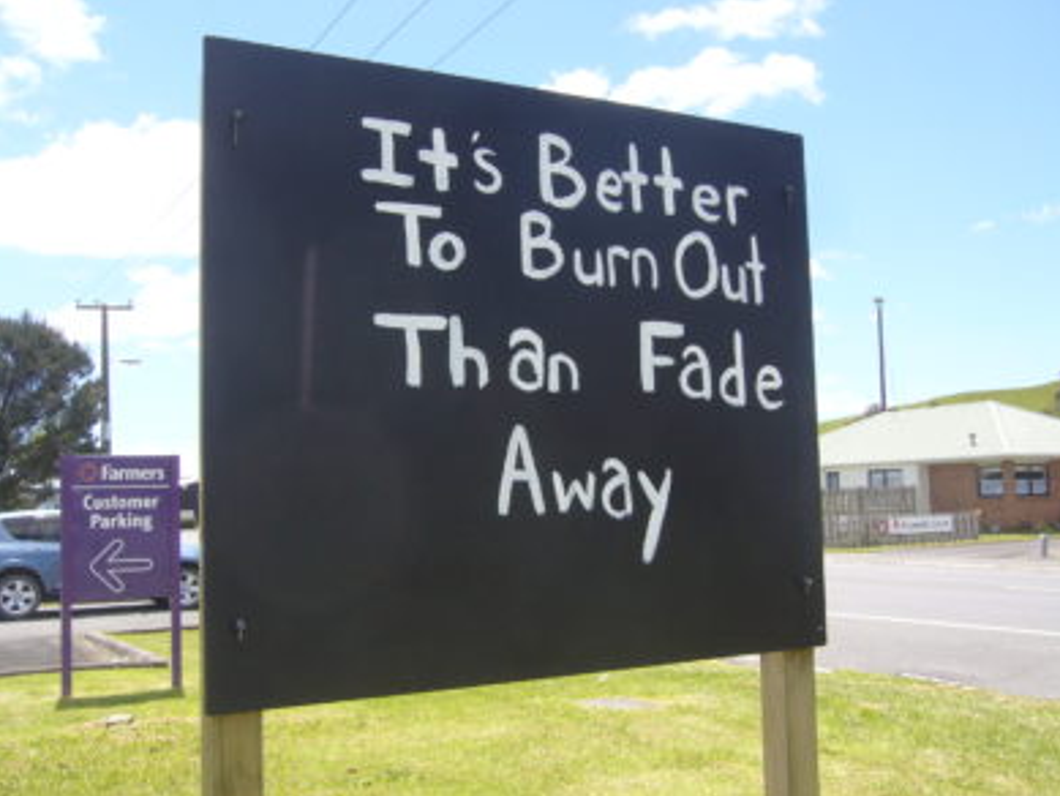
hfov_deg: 51.3
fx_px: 1103
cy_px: 406
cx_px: 542
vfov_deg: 39.7
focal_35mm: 36
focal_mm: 5.8
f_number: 5.6
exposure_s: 1/160
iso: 80
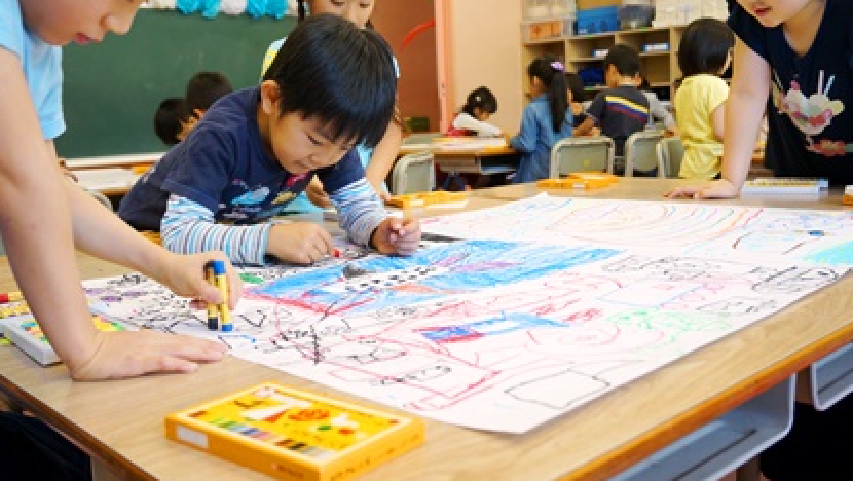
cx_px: 419
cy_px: 226
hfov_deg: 55.8
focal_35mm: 36
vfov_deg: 33.3
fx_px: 805
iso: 400
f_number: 4
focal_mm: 21
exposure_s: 1/60
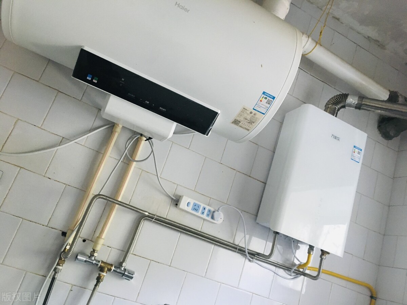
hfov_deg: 61.7
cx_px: 204
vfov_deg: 48.2
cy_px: 152
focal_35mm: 29
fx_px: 341
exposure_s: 1/33
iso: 160
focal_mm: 4.15
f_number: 2.2
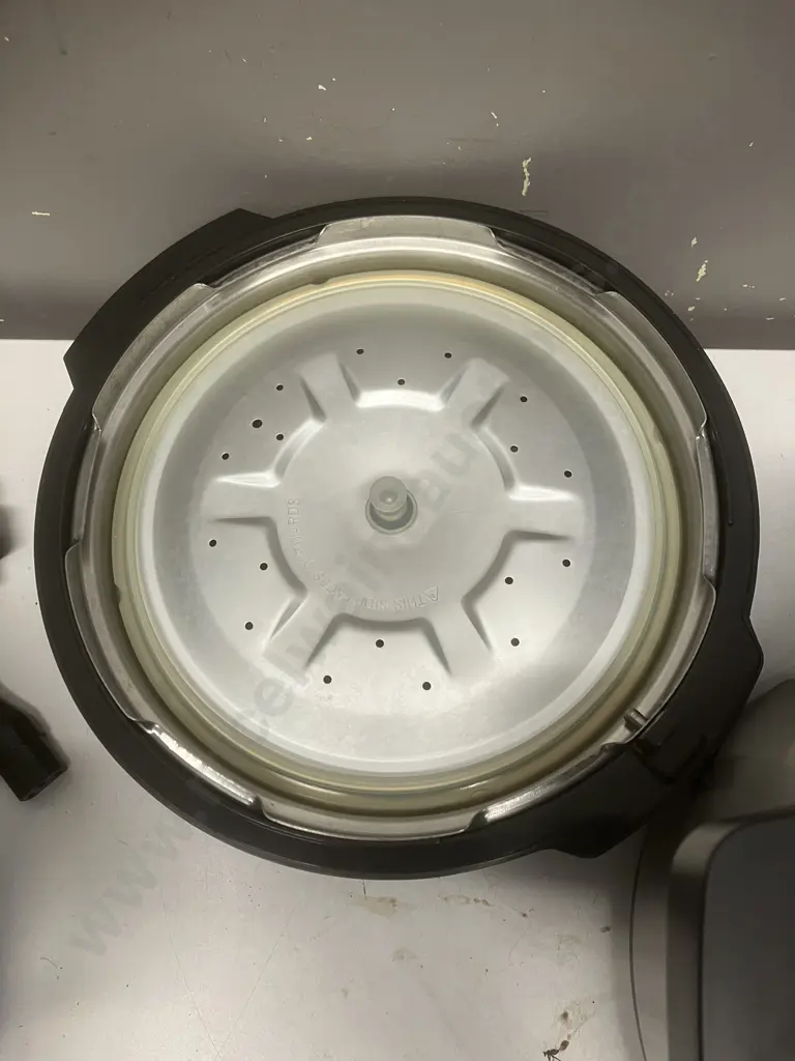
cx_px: 398
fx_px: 857
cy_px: 530
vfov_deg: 63.4
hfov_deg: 49.7
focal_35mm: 28
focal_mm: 3.99
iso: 64
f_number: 1.8
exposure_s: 1/50
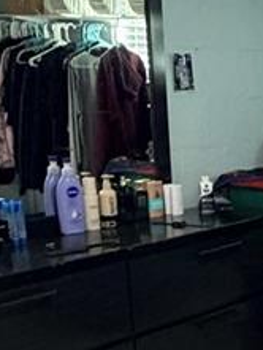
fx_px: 769
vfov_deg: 25.4
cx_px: 455
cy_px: 250
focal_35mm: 76
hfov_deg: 16.6
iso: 500
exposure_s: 1/60
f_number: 2.2
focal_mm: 2.22
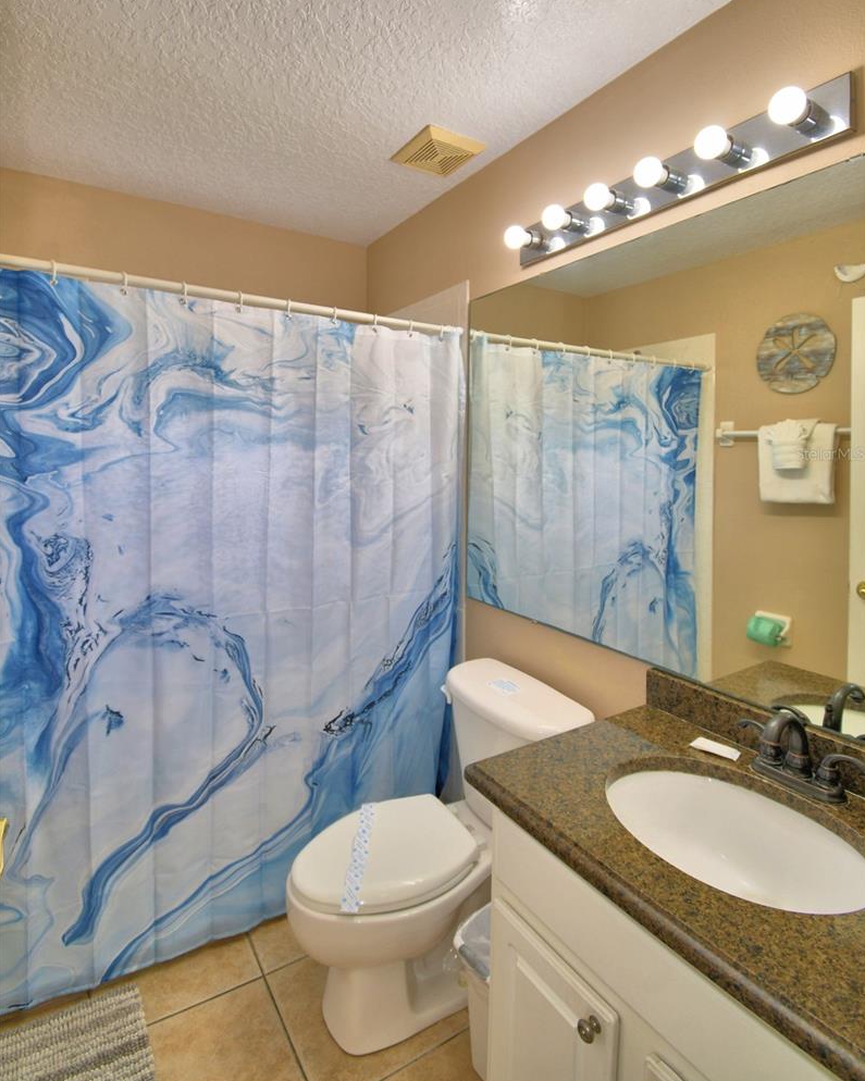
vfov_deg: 88.9
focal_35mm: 17
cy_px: 453
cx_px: 433
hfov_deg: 77.0
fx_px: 544
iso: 100
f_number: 4.5
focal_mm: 10
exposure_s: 1/80
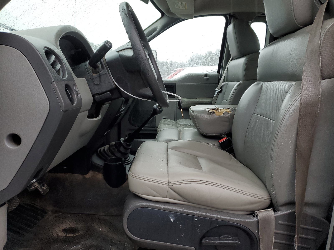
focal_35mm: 26
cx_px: 167
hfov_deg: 67.3
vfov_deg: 53.1
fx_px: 251
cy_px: 125
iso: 74
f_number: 1.5
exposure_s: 1/120
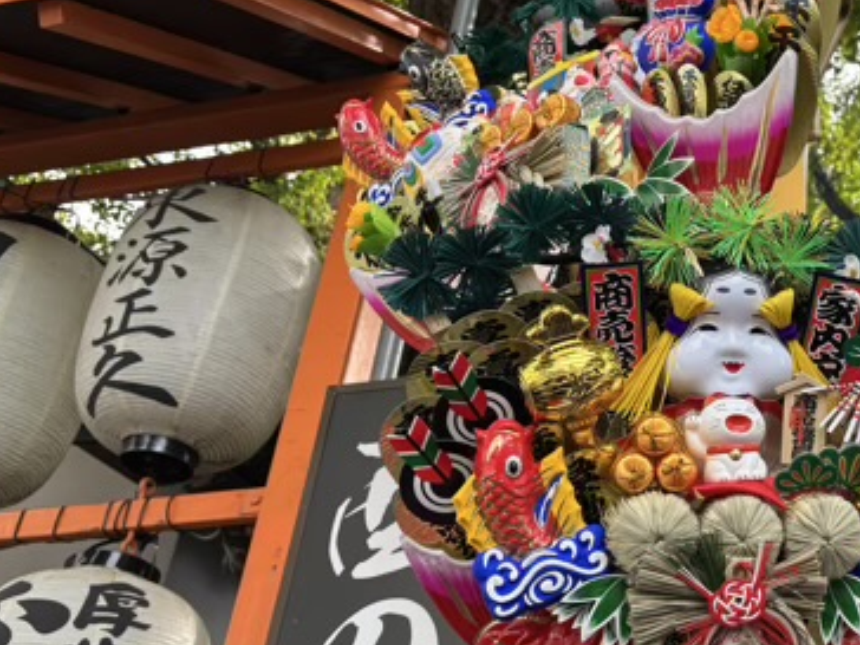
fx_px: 1242
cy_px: 408
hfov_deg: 35.6
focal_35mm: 50
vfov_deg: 29.0
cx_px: 794
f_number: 1.6
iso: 50
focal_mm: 5.96
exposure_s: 1/300
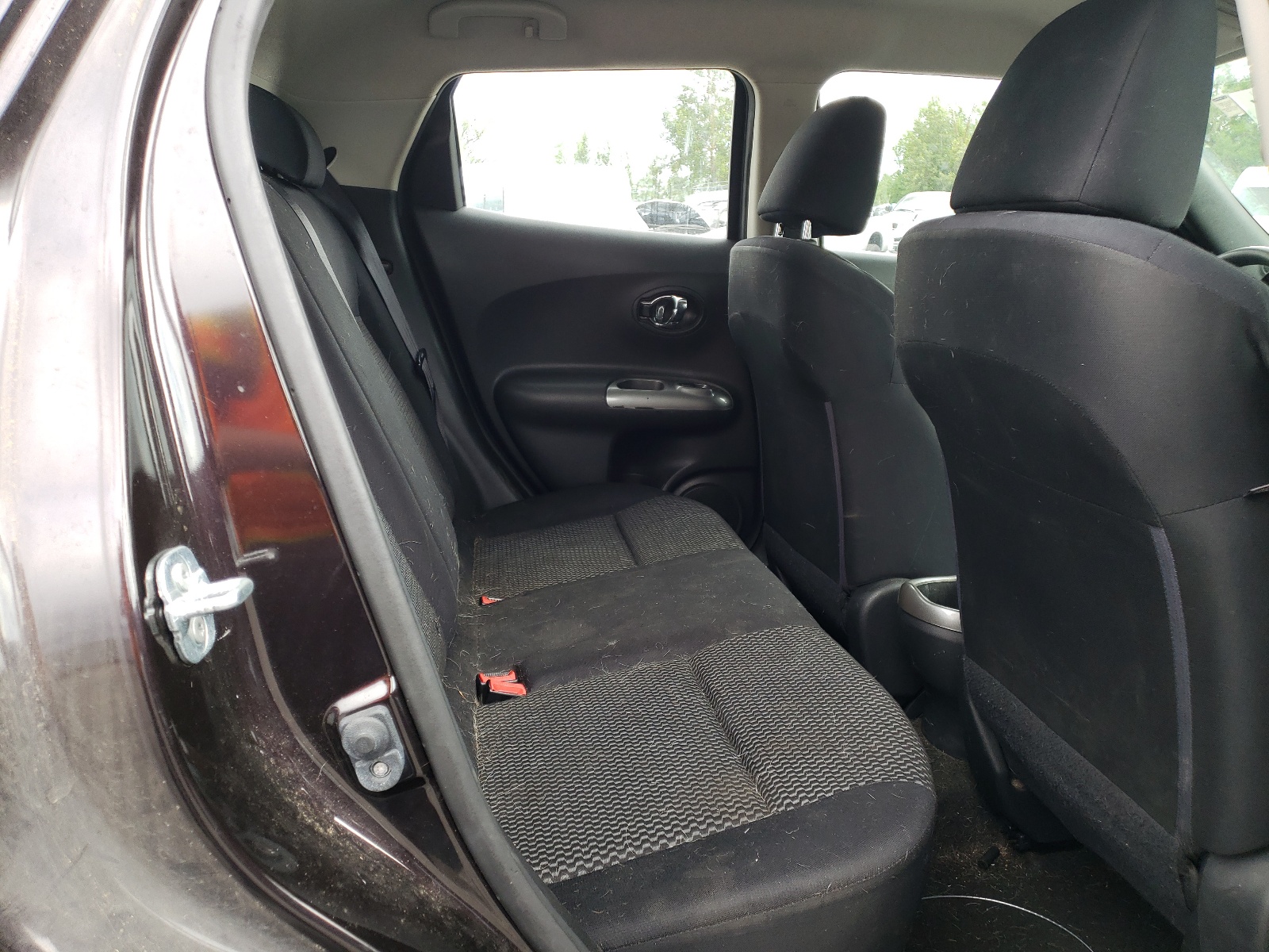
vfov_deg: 53.1
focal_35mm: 26
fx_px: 953
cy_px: 476
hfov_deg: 67.3
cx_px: 634
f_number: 1.5
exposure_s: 1/132
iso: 50
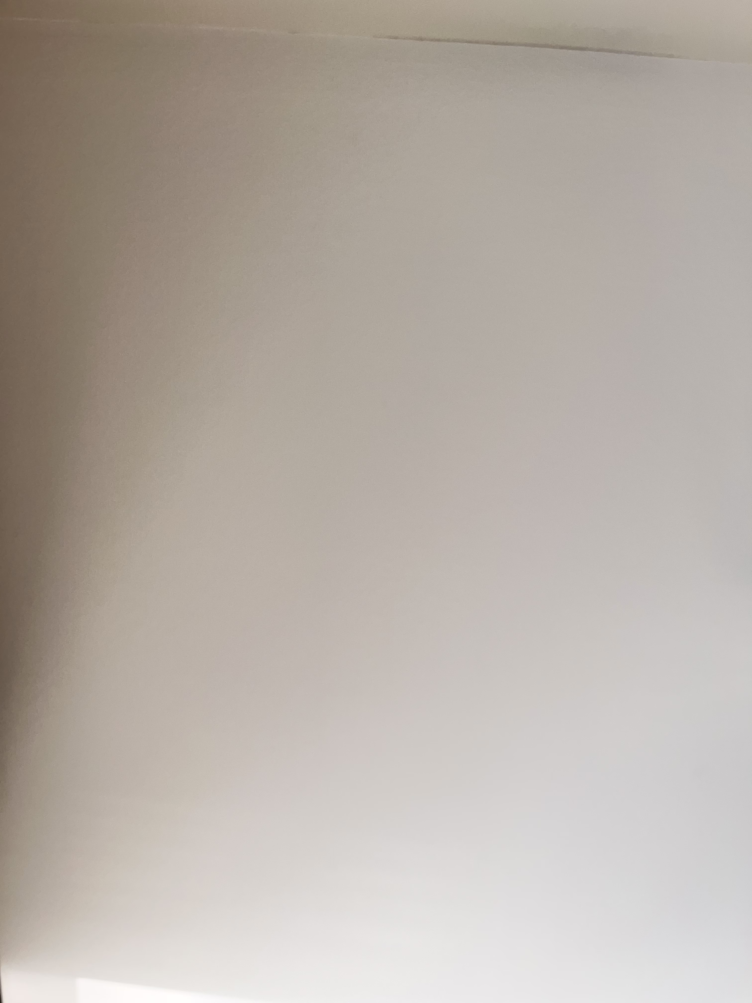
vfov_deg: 67.3
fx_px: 753
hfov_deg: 53.1
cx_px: 376
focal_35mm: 26
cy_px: 502
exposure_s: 1/172
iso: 50
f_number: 1.6
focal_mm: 5.1
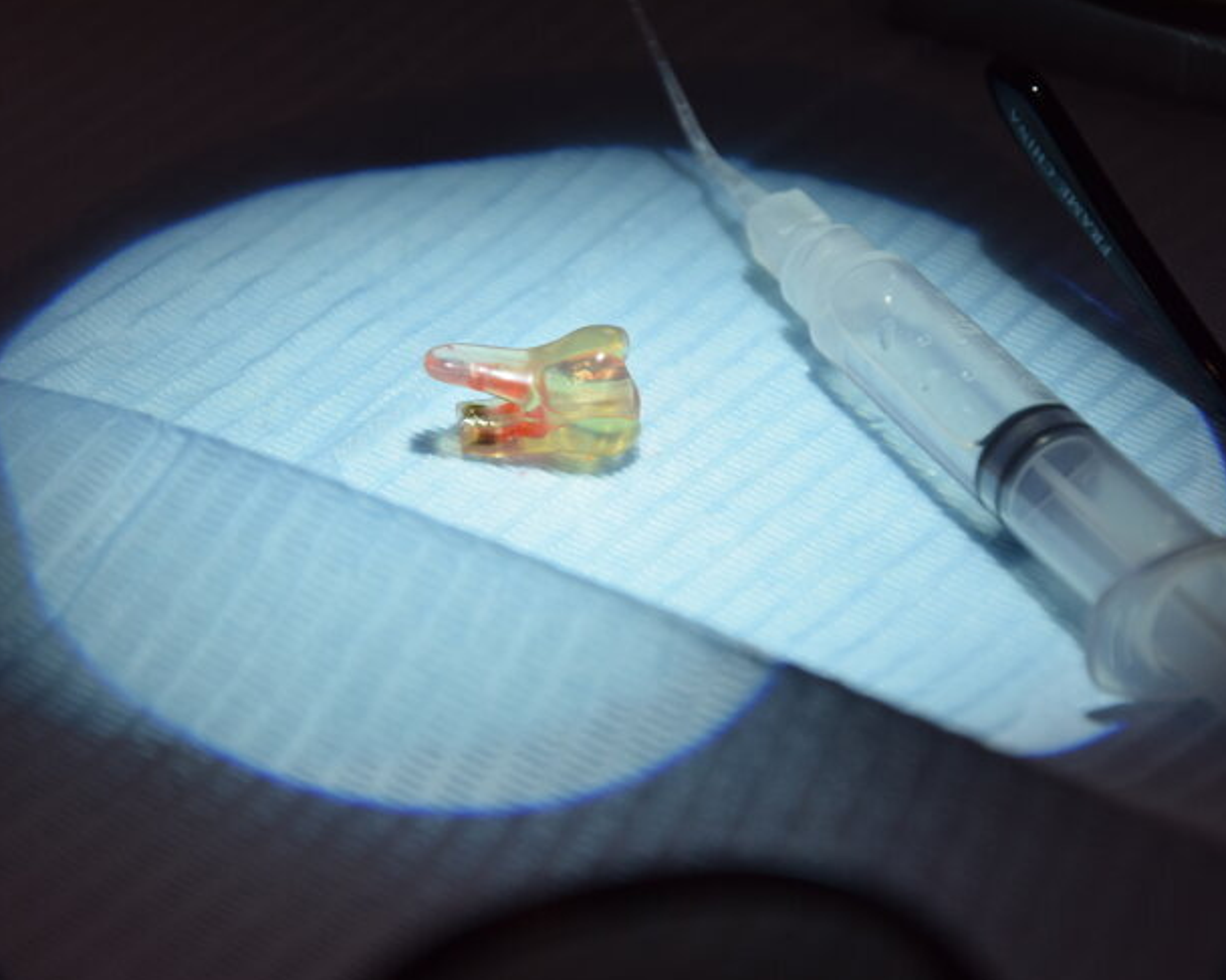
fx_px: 7642
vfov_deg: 7.3
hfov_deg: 9.2
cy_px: 461
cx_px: 498
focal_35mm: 211
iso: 400
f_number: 5.6
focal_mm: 105
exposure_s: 1/125
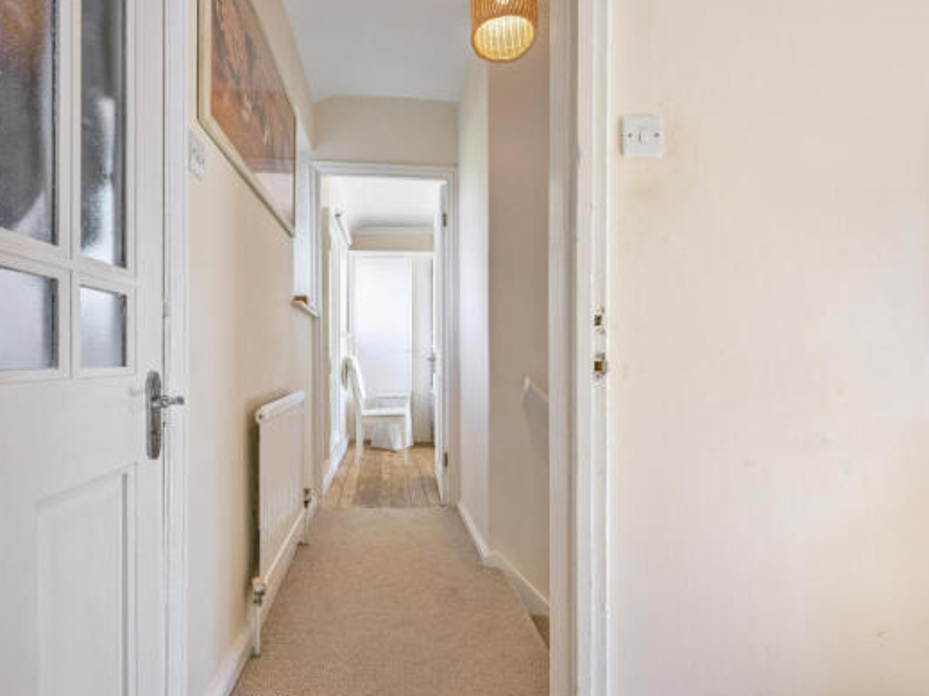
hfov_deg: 90.7
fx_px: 456
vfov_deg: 74.7
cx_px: 418
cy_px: 364
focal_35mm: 17
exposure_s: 1/15
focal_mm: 14
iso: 64
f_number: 11
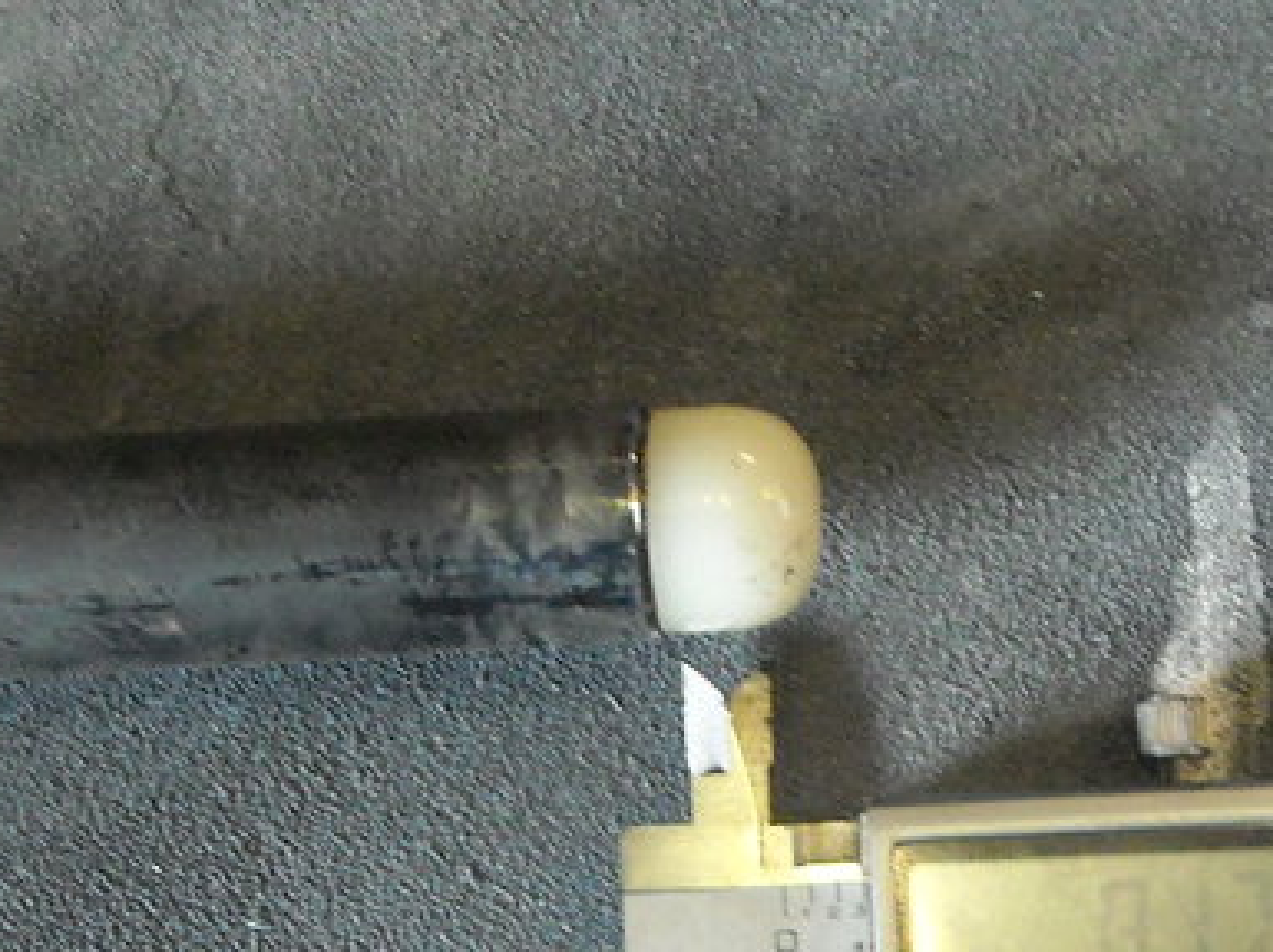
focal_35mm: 91
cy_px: 869
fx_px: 3343
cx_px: 982
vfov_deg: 16.0
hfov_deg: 21.3
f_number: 2.8
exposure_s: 1/42
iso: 400
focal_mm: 5.7
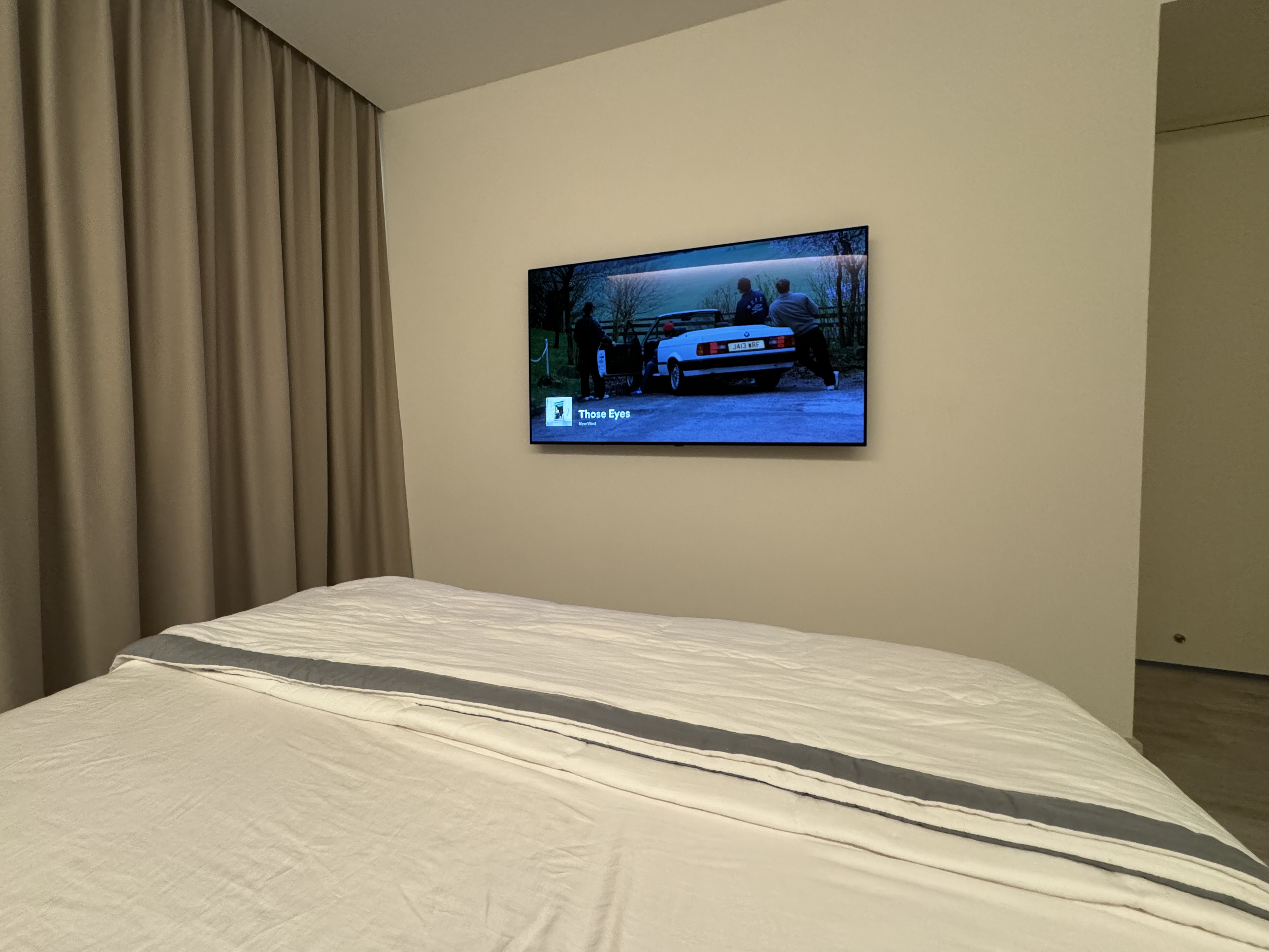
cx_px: 597
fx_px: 550
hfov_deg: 98.1
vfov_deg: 81.7
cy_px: 448
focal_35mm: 15
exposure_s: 1/60
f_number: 2.2
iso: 640
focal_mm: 2.22
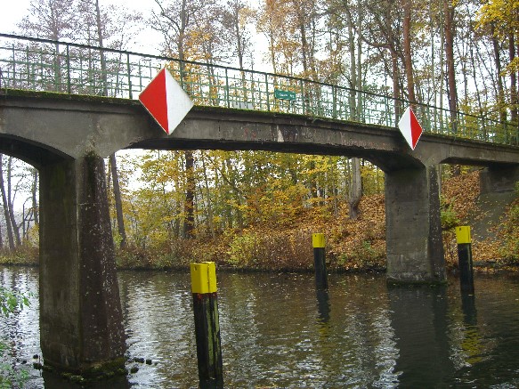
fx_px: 570
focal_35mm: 38
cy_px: 194
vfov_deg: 37.7
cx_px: 260
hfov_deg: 49.0
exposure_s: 1/80
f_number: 2.8
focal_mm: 7.9
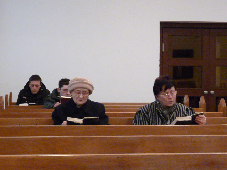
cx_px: 114
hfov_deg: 21.5
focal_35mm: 91
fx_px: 597
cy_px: 85
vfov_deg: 16.2
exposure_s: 1/20
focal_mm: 9.2
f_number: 3.2
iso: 800
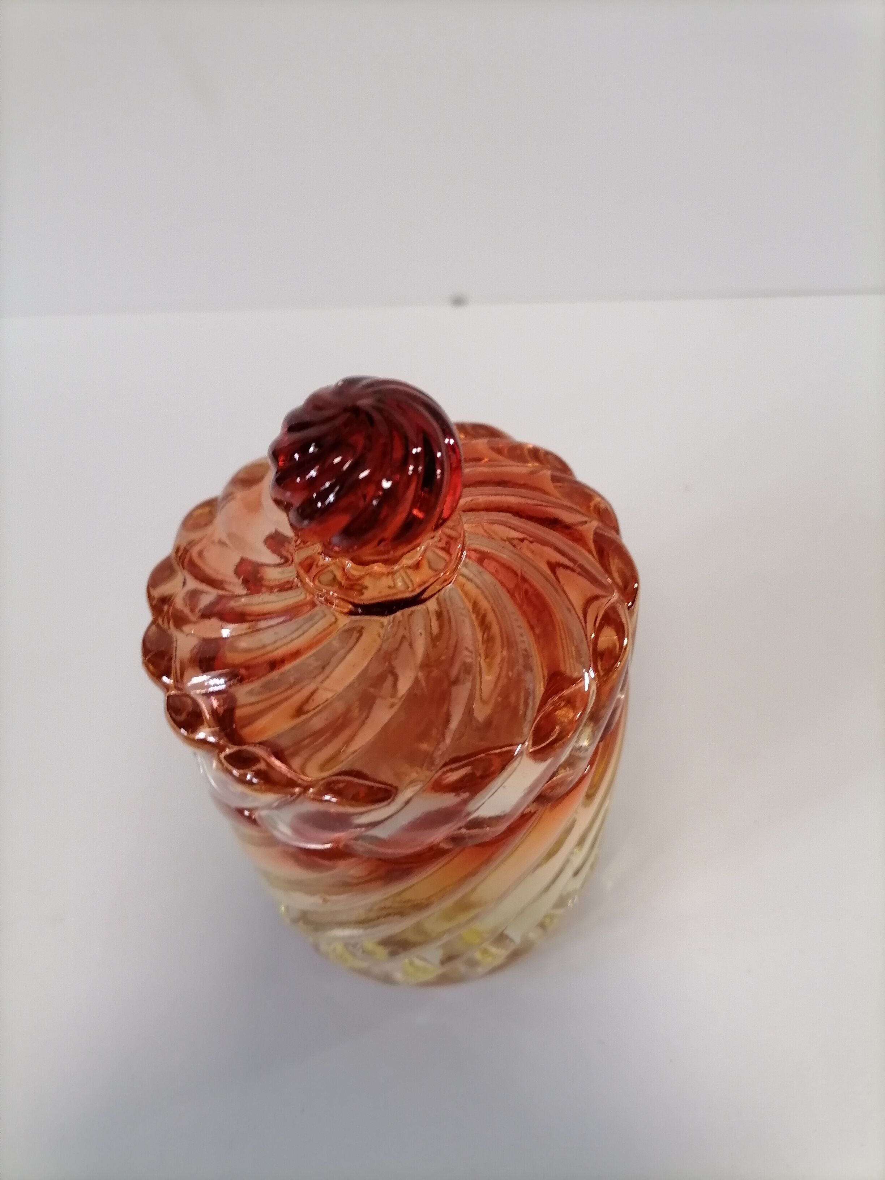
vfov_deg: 67.3
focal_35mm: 26
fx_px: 886
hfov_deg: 53.1
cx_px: 442
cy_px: 590
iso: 250
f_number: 1.8
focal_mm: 5.4
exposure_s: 1/33.3
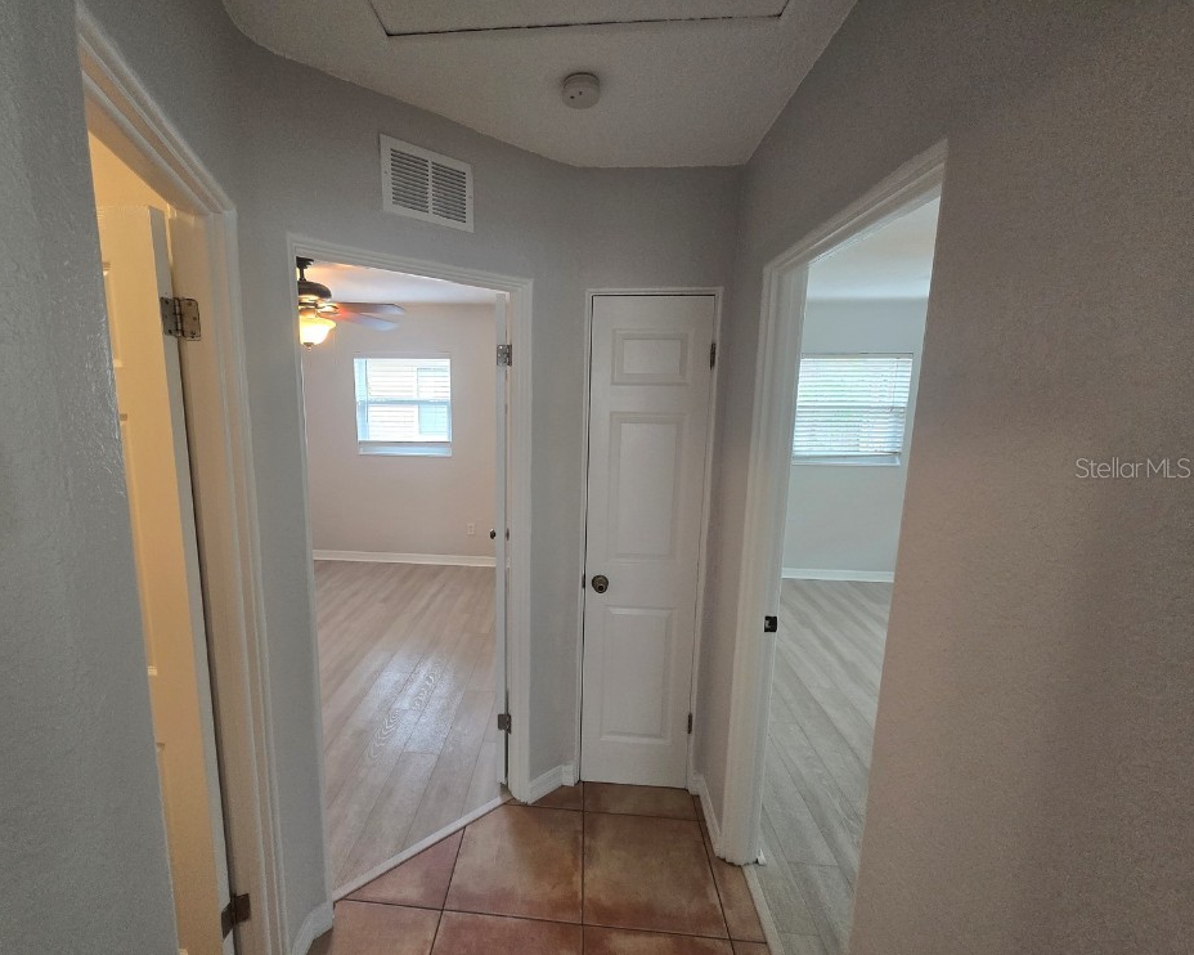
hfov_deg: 100.4
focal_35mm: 14
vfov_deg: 87.9
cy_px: 467
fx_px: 495
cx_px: 538
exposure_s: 1/60
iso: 200
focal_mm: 1.7
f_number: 2.2
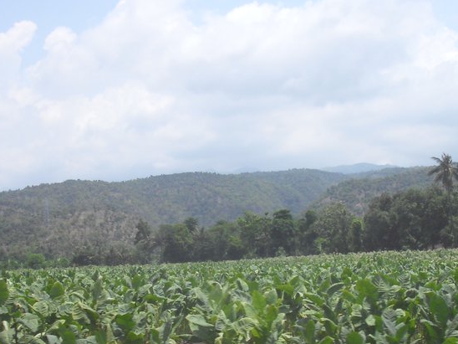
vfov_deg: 20.5
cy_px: 280
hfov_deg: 27.4
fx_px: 939
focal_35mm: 71
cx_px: 246
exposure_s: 1/250
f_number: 2.8
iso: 100
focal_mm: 6.2
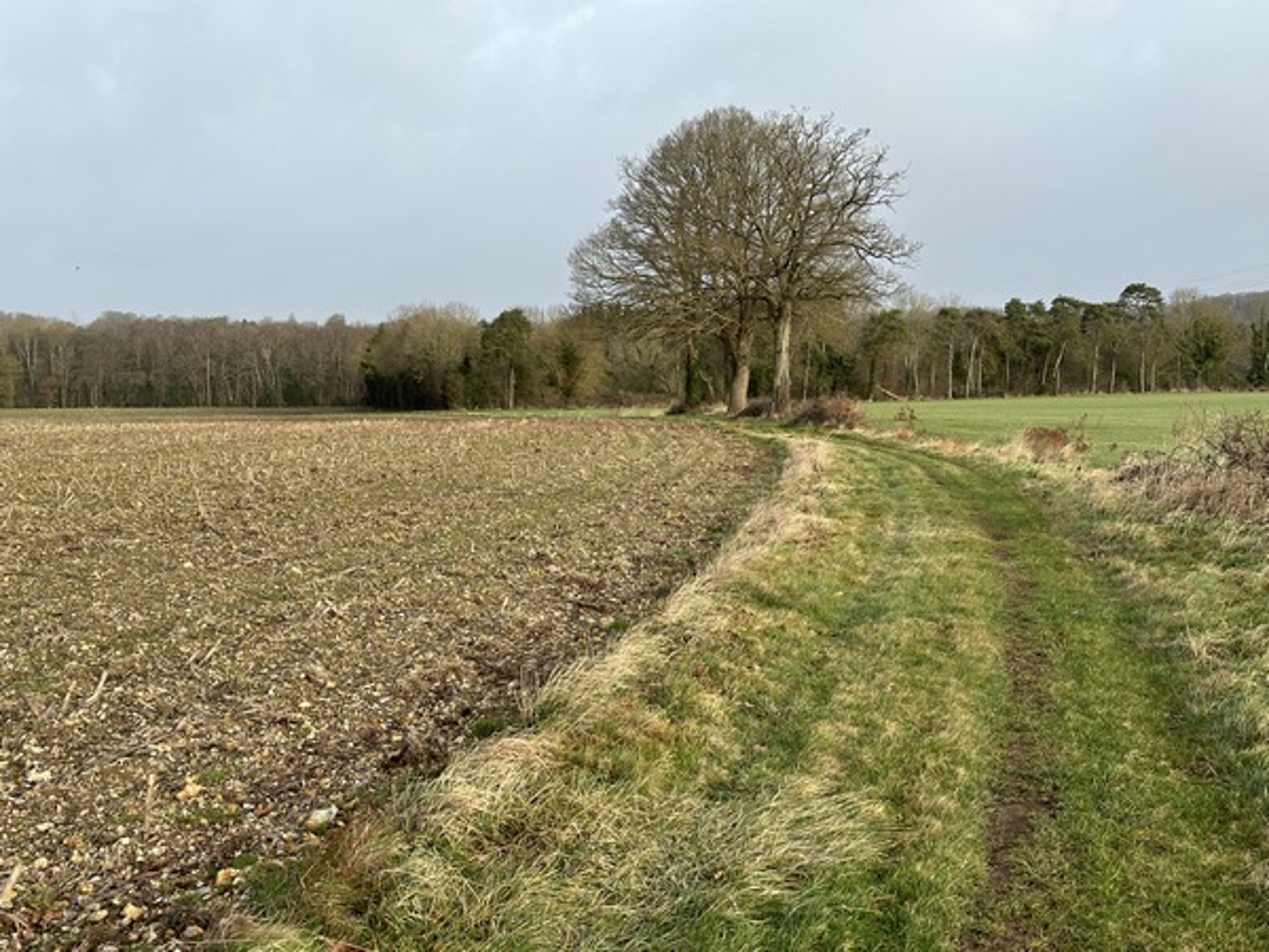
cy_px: 476
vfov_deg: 30.3
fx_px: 1760
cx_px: 634
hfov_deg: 39.7
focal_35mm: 48
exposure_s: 1/1433
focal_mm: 6.86
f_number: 1.78
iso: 64
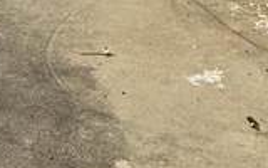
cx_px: -12
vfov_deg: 11.4
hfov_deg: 22.2
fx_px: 650
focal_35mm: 89
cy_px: -272
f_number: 2.2
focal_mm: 2.22
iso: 50
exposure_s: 1/3125
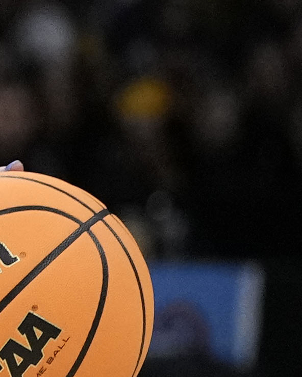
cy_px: 161
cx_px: -795
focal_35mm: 991
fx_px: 11072
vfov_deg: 2.0
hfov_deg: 1.6
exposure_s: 1/2000
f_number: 2.8
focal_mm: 94
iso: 2500
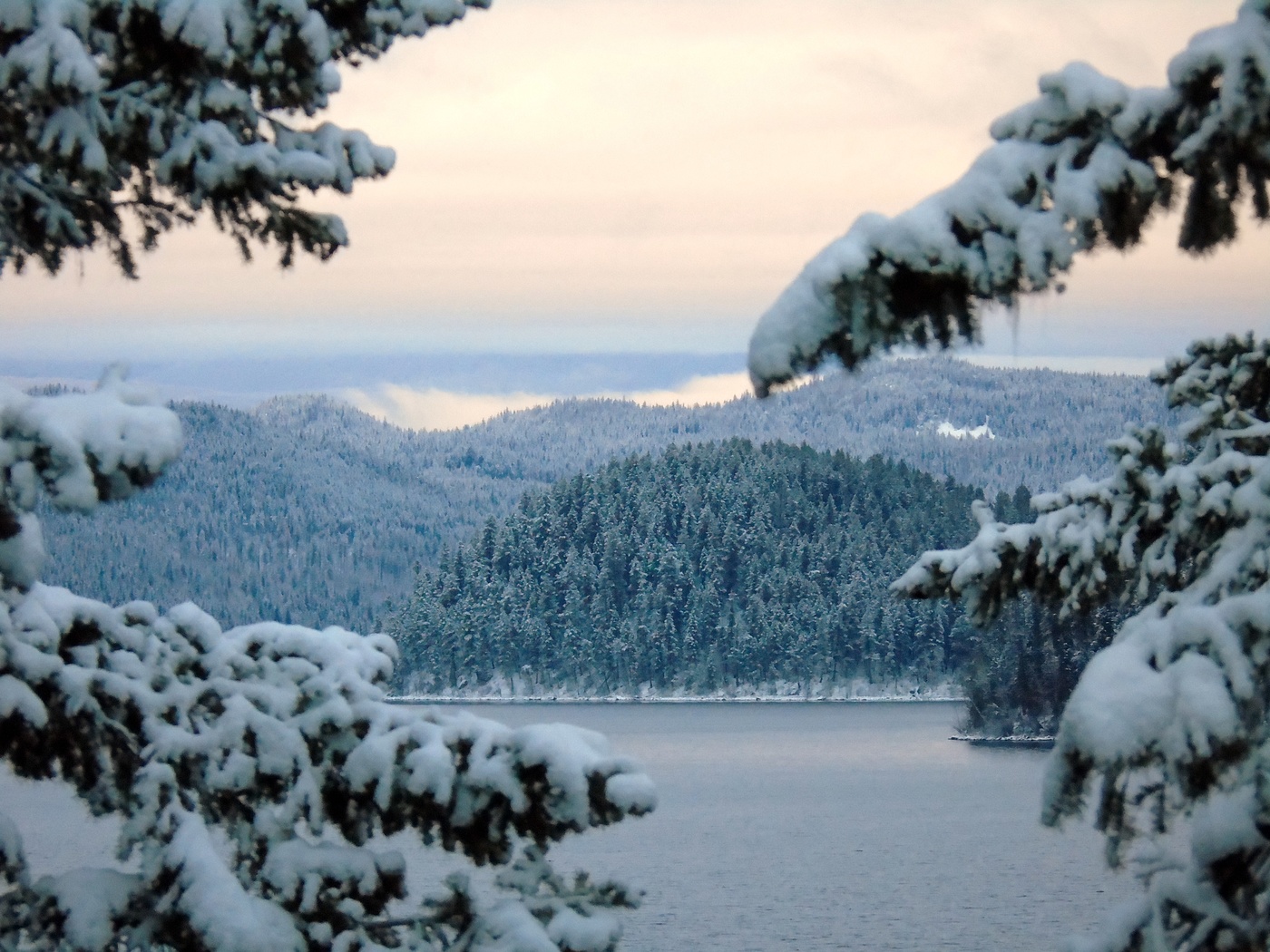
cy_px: 476
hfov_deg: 6.3
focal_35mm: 317
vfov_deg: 4.7
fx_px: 11630
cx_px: 635
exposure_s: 1/60
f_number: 5.1
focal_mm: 57
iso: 640
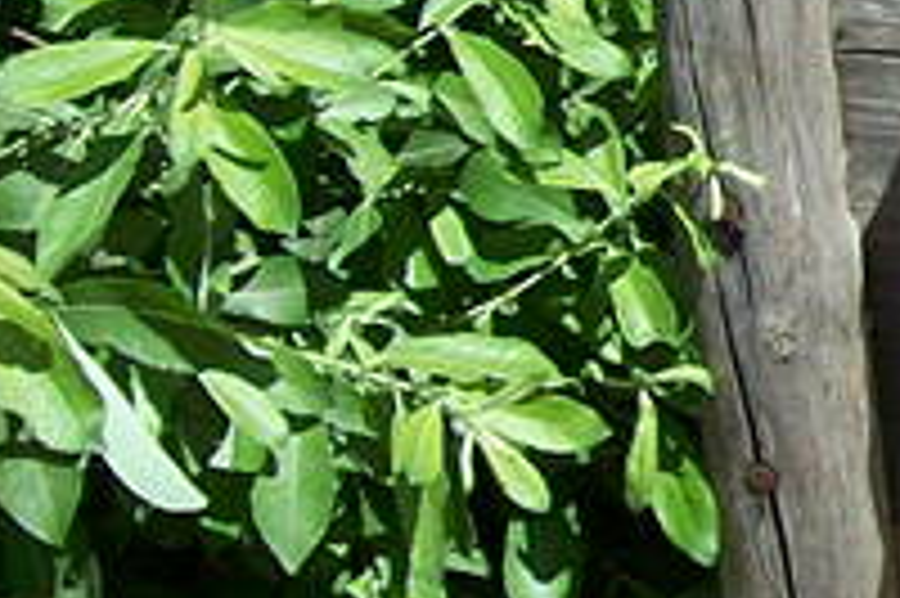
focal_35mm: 159
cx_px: 1894
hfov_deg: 11.4
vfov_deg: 8.5
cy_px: -72
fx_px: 3972
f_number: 4.8
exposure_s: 1/370
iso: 80
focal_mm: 6
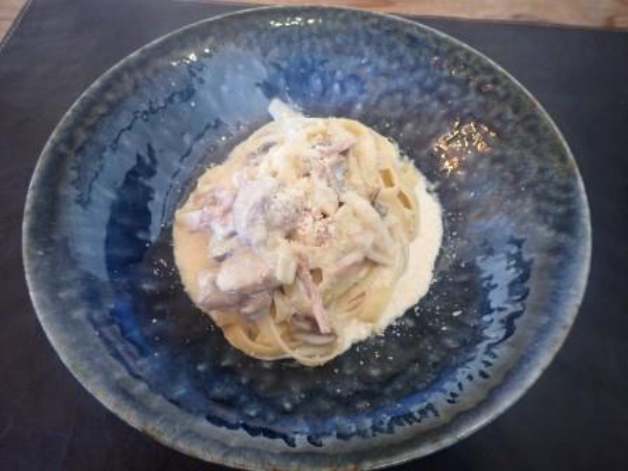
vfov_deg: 54.9
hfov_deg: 69.4
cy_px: 236
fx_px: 454
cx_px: 314
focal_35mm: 25
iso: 400
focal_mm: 4.5
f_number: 2
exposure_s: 1/30
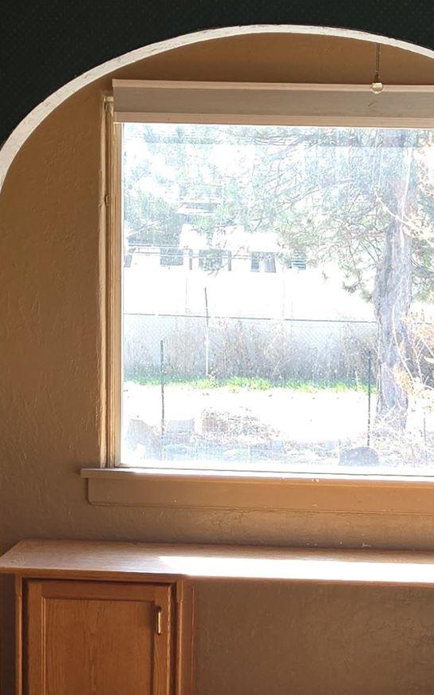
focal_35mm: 86
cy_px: 566
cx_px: 254
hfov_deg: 15.2
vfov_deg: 23.7
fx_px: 1628
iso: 32
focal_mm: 5.4
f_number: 1.8
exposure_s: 1/120
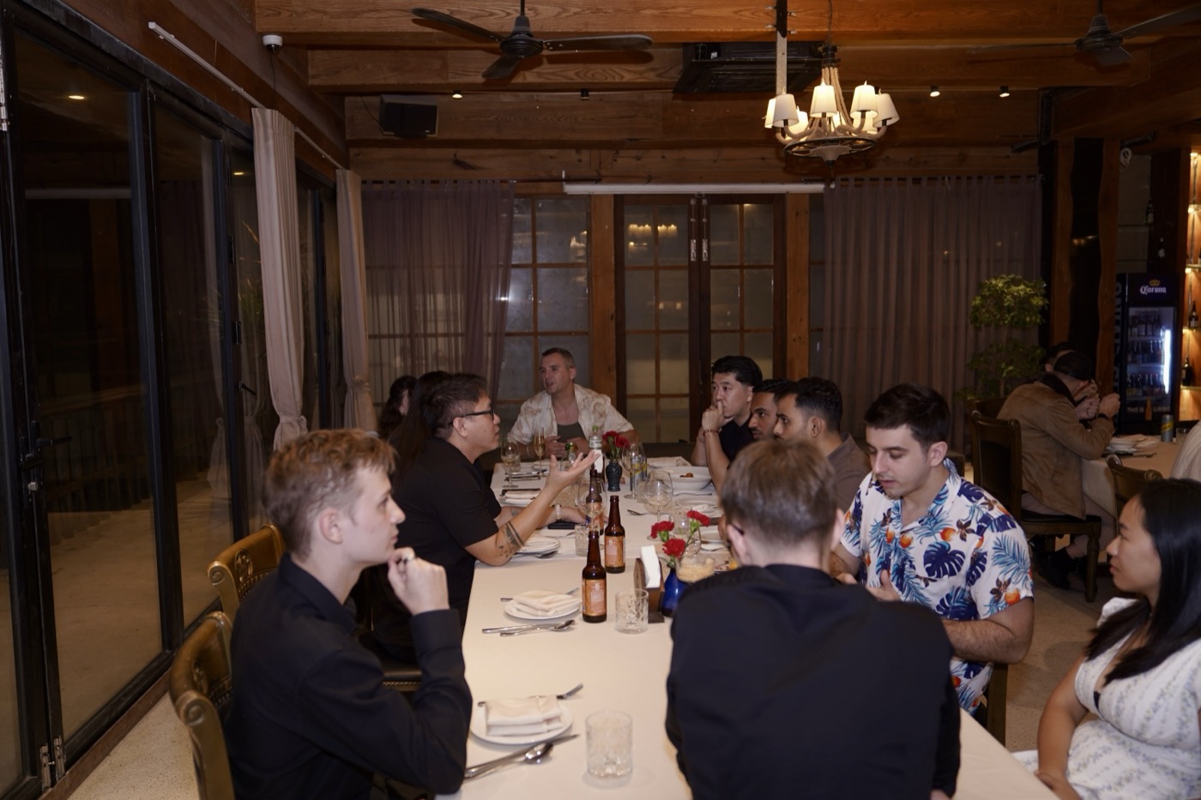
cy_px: 400
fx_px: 967
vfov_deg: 45.0
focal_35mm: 29
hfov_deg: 63.7
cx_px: 600
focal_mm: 29
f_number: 2.8
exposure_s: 1/100
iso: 640
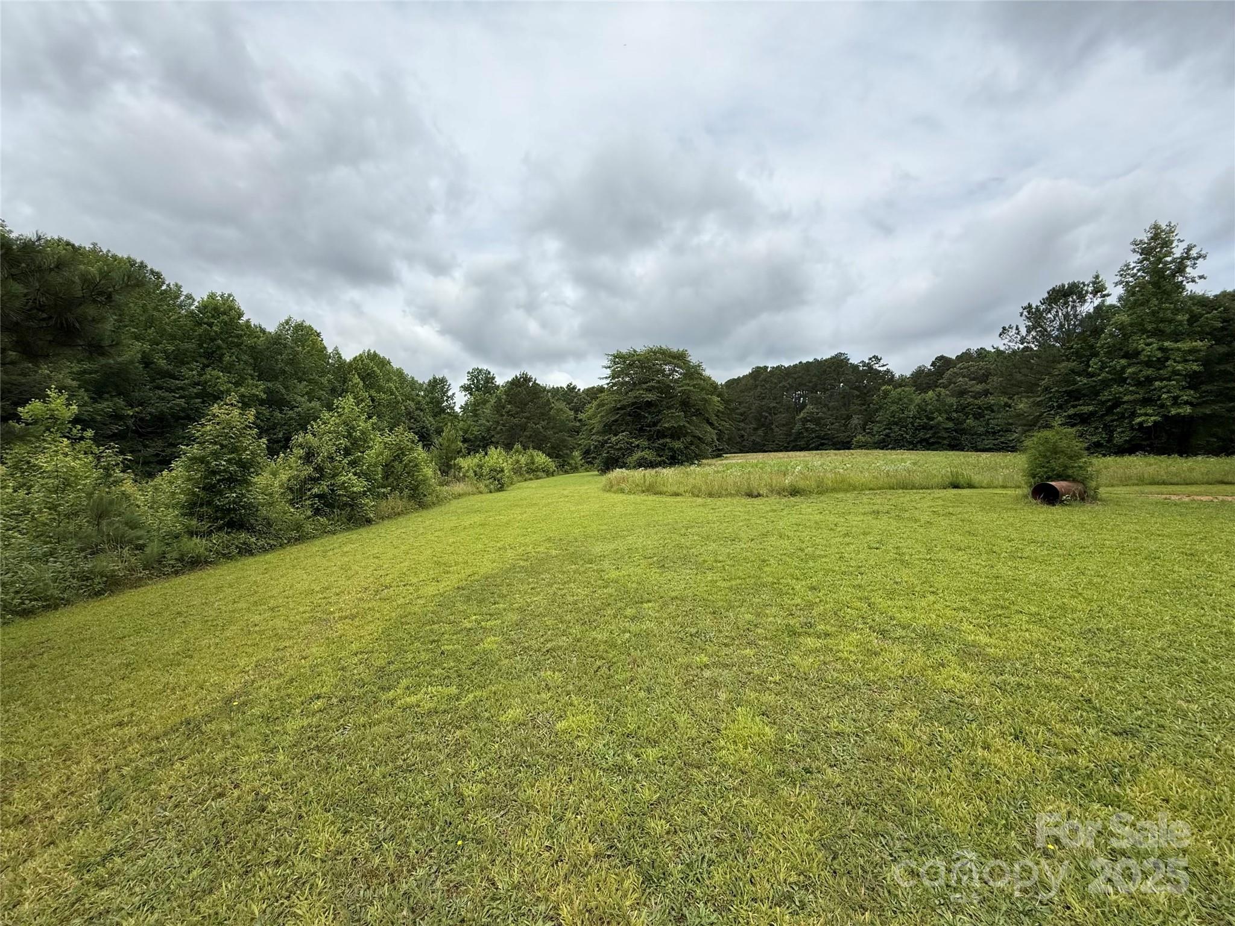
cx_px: 618
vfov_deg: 85.7
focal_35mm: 14
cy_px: 463
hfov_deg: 102.1
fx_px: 499
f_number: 2.2
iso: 50
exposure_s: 1/1961
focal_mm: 2.22
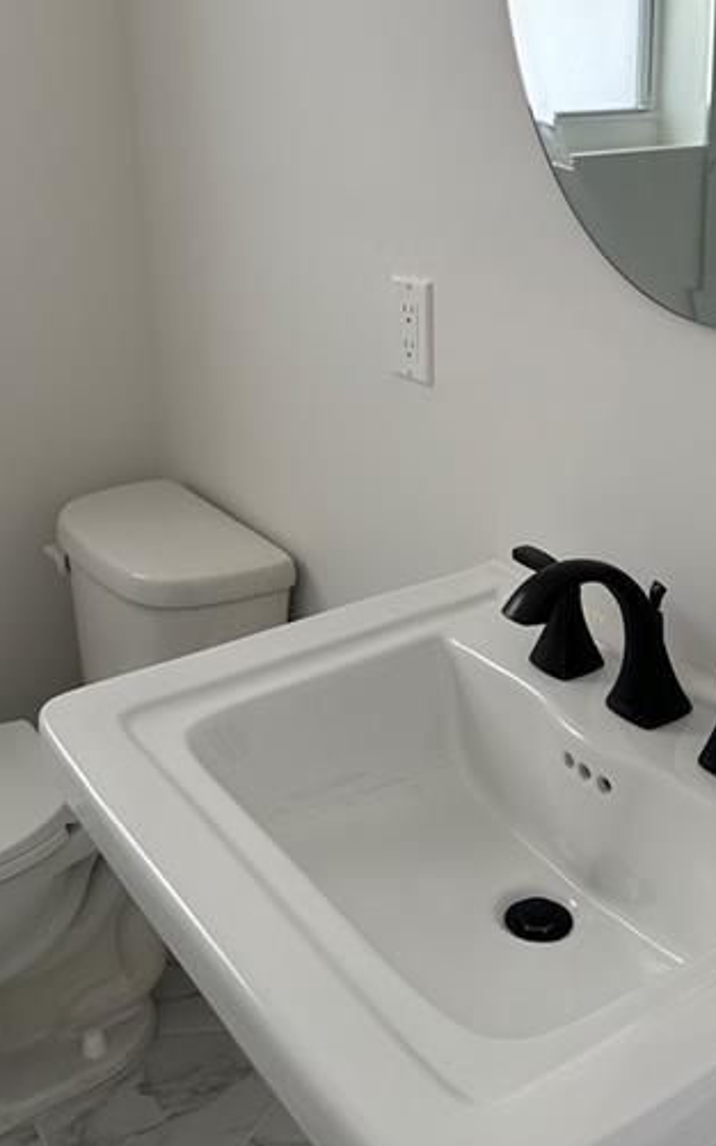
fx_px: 1218
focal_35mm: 39
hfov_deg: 32.5
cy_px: 403
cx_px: 474
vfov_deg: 49.7
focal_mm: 6.86
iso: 125
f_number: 1.78
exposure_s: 1/121
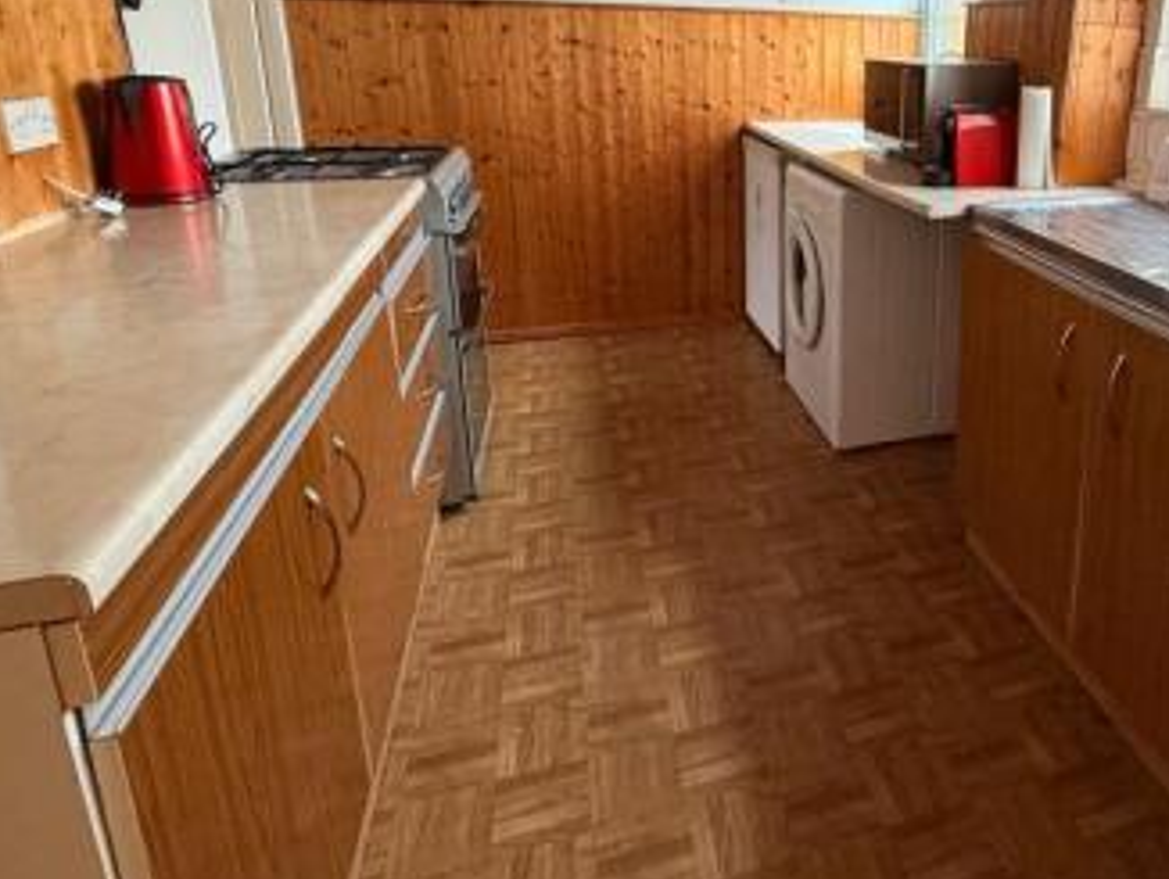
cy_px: 249
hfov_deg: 65.6
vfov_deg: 53.1
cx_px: 859
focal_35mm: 25
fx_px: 845
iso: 400
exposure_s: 1/60
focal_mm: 2.22
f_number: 2.2
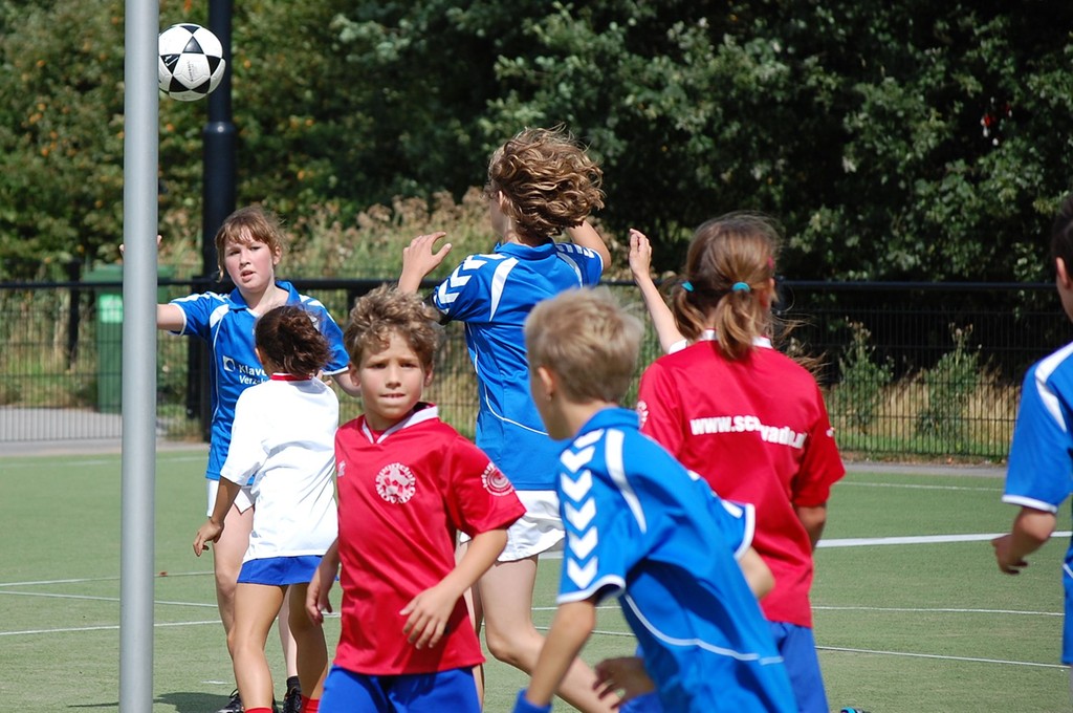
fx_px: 4912
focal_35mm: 165
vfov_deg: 8.3
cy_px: 356
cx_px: 536
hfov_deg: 12.5
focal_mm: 110
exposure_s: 1/1250
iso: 200
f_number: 4.8
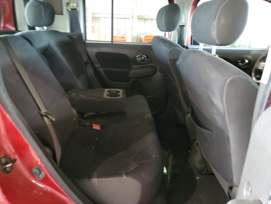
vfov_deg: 53.1
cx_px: 136
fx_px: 204
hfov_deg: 67.3
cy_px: 102
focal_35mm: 26
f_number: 1.5
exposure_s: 1/15
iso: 478
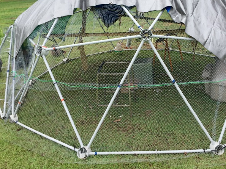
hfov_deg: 47.6
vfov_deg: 36.6
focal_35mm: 39
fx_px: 255
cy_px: 63
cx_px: 134
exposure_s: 1/1236
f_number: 2.2
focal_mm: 4.15
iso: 32
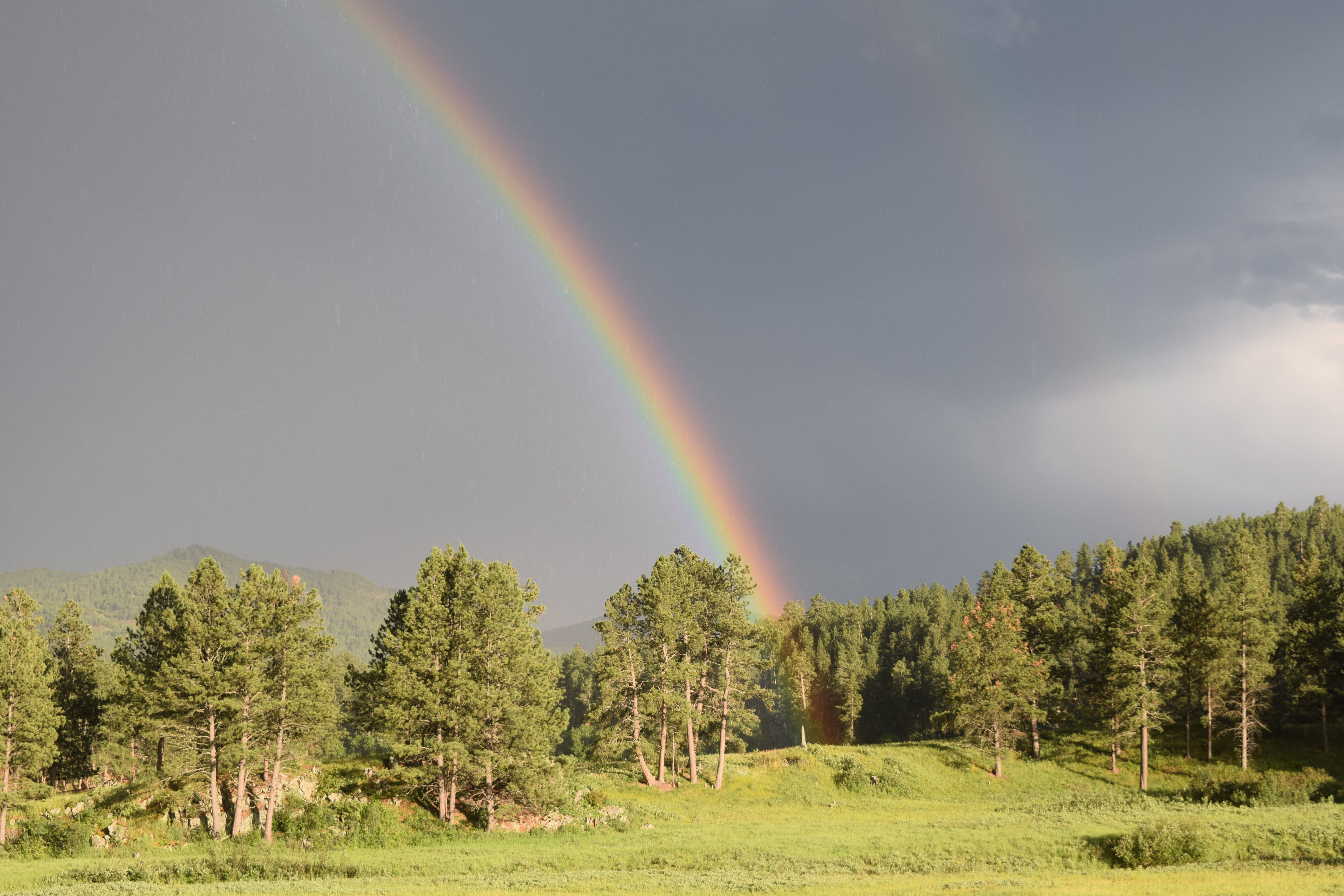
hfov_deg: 33.4
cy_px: 448
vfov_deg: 22.6
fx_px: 2240
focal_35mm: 60
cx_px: 672
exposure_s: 1/250
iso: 320
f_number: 8
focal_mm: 40
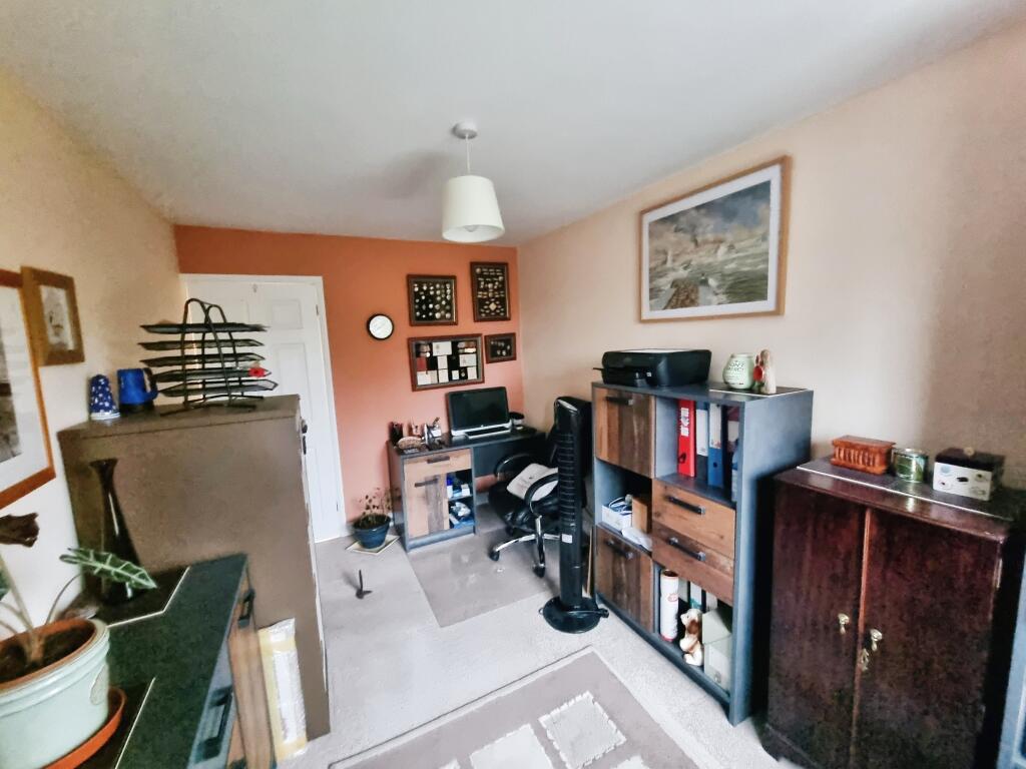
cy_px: 384
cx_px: 513
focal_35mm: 13
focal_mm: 2.2
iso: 2000
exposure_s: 1/25
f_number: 2.2
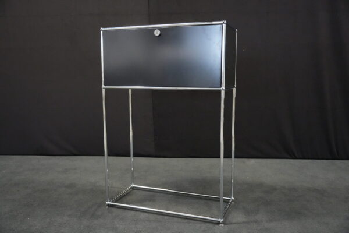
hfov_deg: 55.8
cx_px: 174
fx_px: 330
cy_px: 116
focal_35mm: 34
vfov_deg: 38.9
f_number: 4
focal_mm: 34
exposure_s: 1/80
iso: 12800
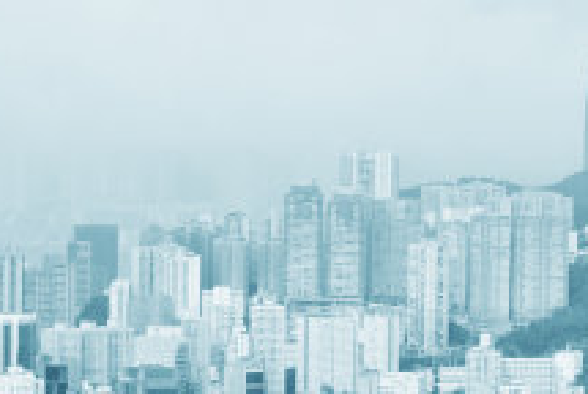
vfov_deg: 3.7
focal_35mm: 372
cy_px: 345
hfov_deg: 5.4
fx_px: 6084
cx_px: -607
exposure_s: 1/100
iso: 100
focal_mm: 50
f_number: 8
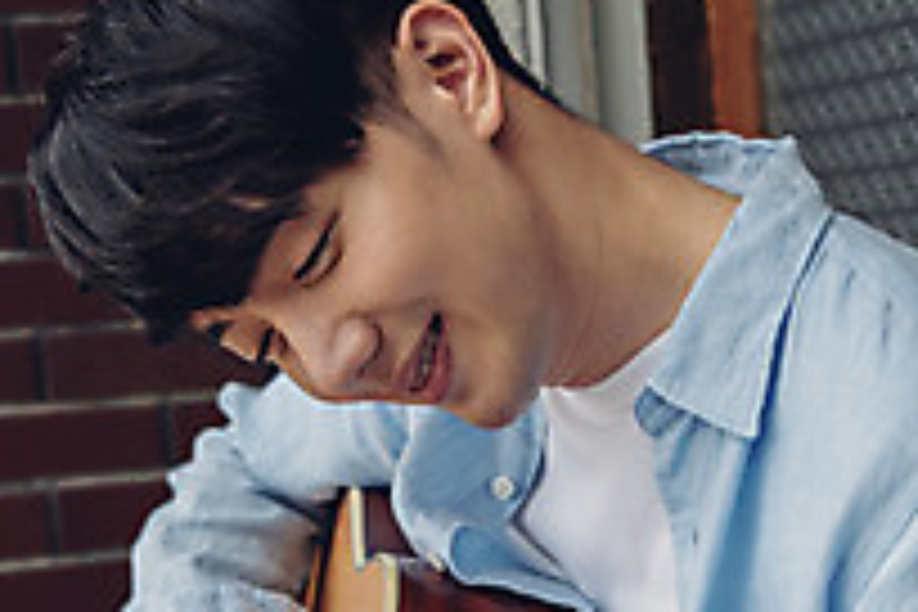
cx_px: 650
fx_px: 2626
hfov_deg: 19.7
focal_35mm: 103
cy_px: 508
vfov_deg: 13.2
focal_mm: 35
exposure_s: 1/1250
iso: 400
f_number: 3.2
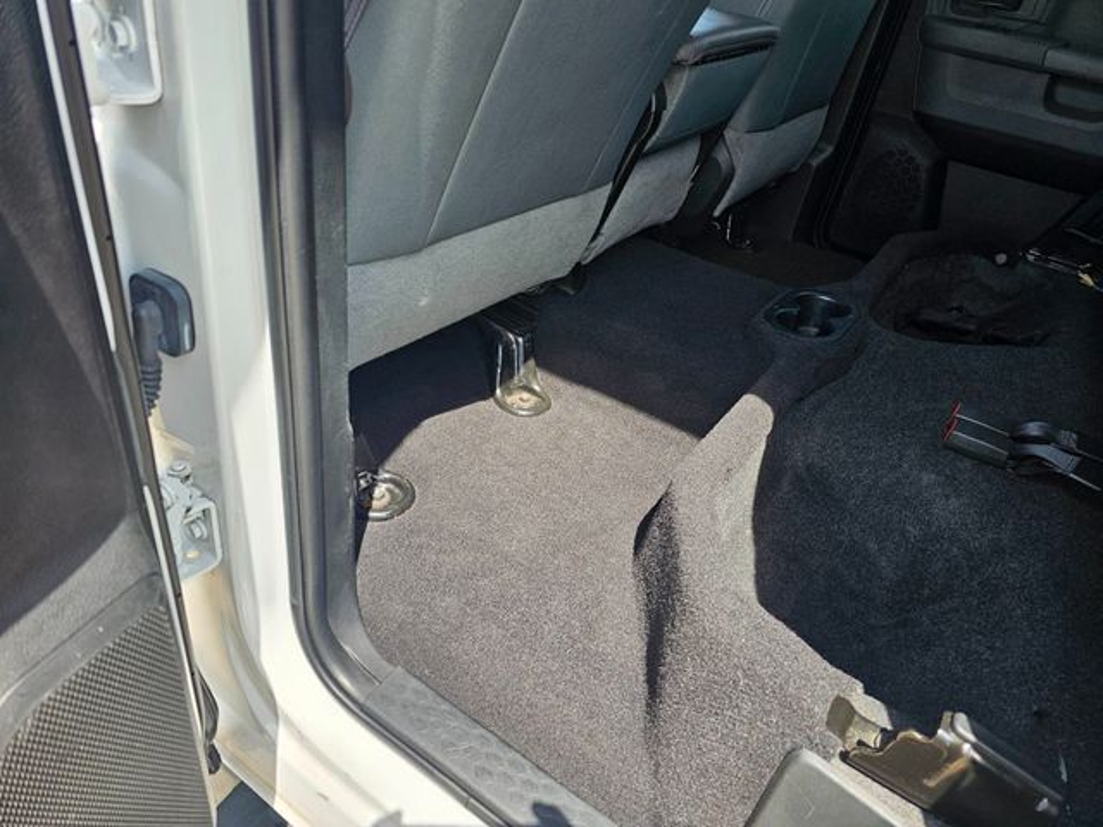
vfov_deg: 58.9
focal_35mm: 23
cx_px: 552
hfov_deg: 73.9
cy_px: 414
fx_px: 733
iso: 20
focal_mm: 6.3
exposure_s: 1/209
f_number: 1.7
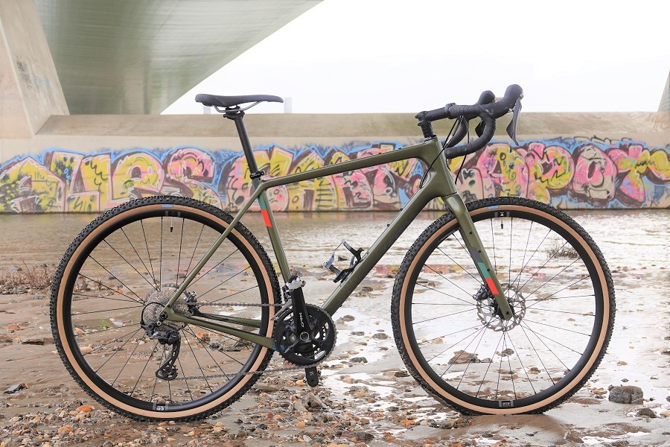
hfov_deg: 34.5
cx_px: 335
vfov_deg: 23.4
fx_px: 1079
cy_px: 224
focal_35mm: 58
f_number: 4
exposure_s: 1/250
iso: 100
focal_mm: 21.32
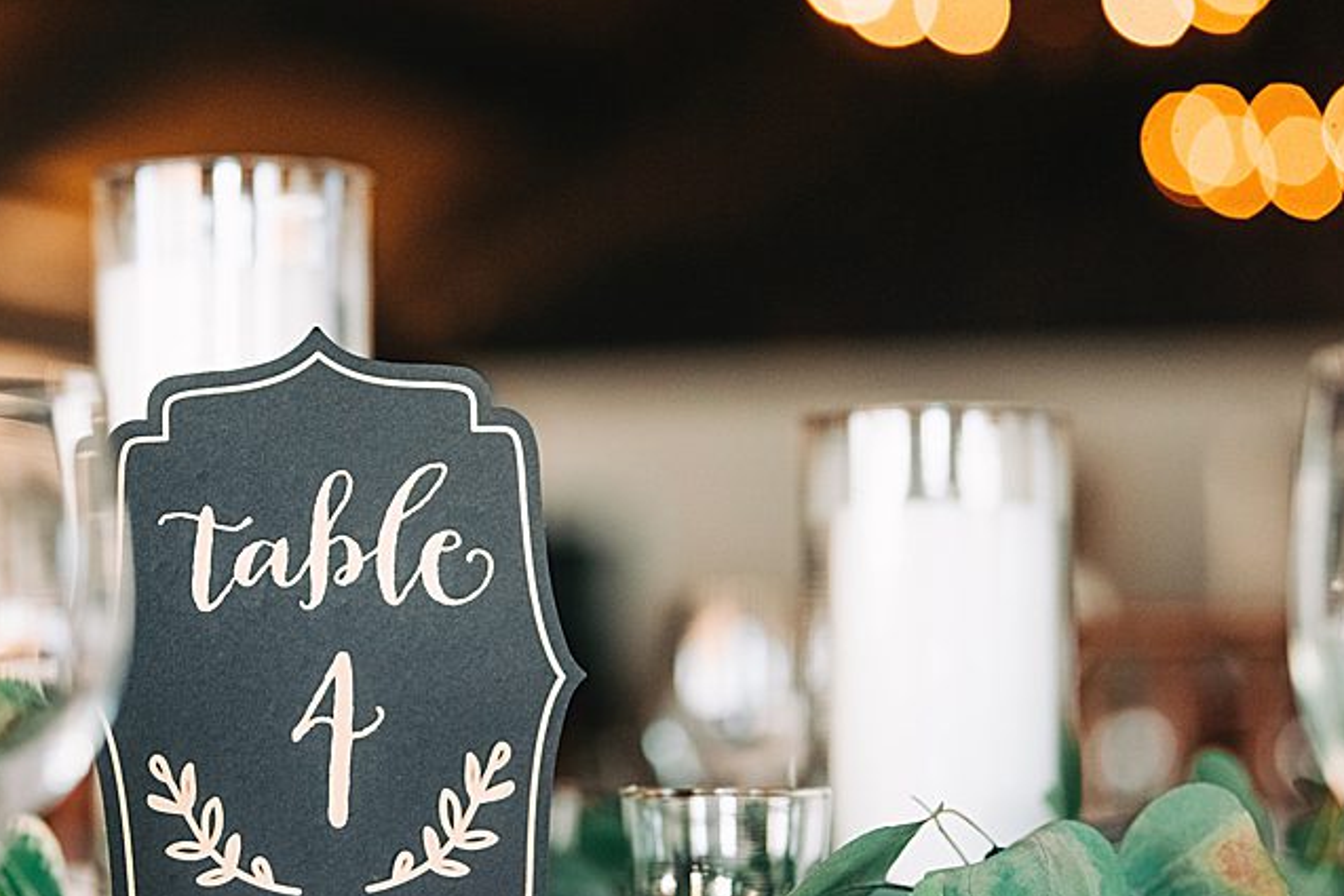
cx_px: 405
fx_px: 4742
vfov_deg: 10.8
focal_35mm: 127
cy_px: 423
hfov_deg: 16.1
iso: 500
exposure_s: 1/400
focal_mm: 86
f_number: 2.8
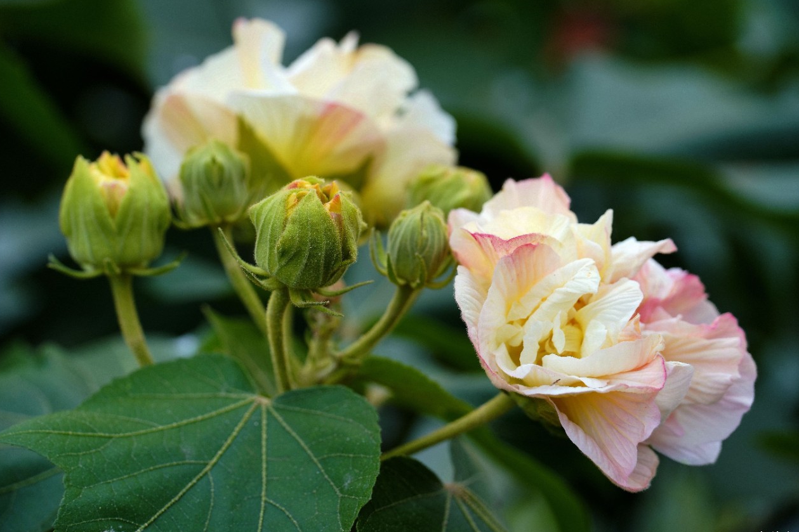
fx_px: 3084
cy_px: 251
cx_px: 404
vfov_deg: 9.9
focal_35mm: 139
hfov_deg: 14.8
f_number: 5.6
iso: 100
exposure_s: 1/80
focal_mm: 125
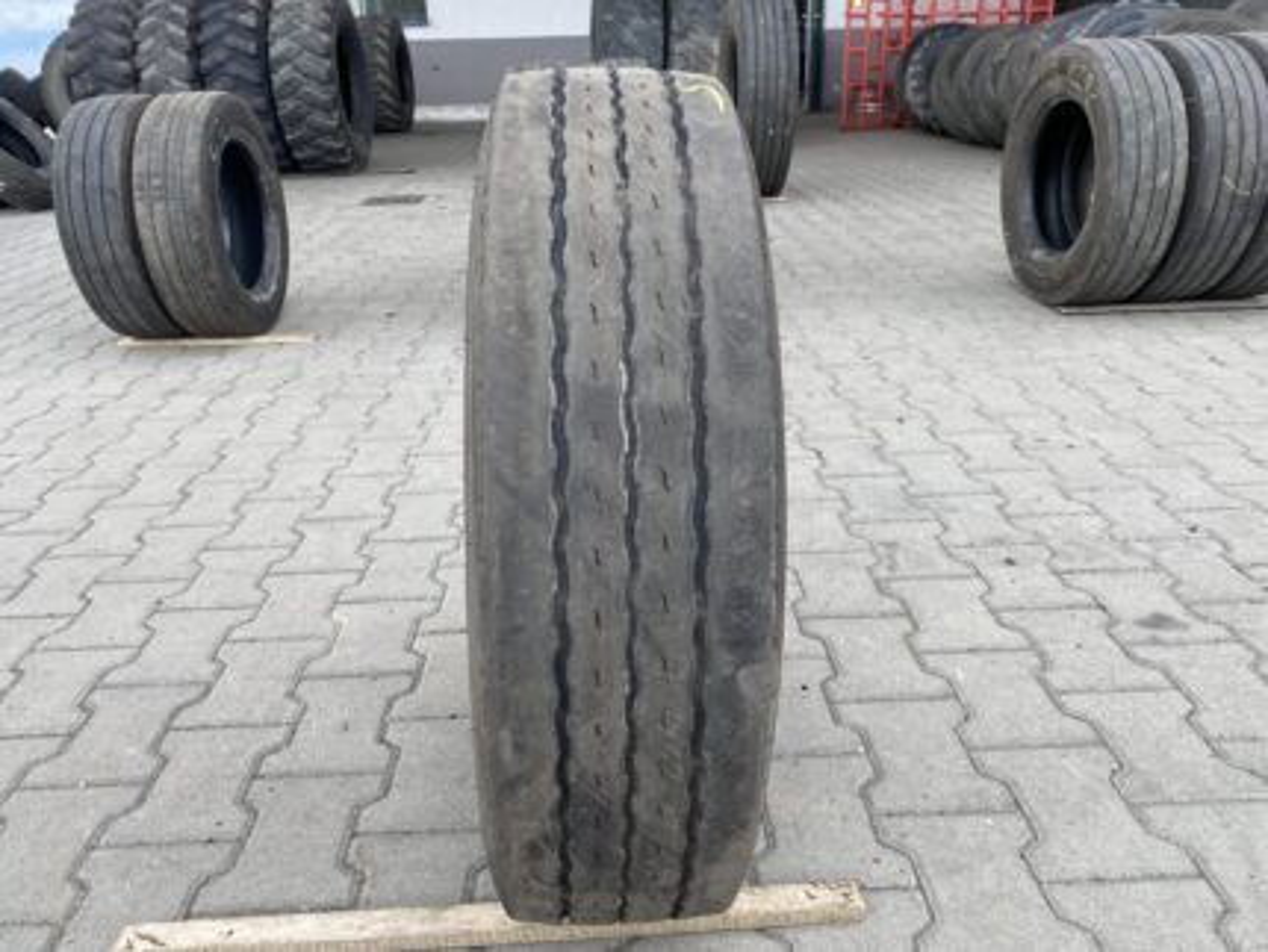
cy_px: 476
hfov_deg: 67.3
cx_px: 634
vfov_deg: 53.1
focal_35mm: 26
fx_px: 953
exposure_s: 1/473
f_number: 1.8
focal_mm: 4.25
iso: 32
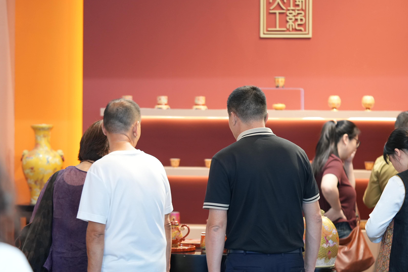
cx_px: 232
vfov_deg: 10.2
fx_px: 1519
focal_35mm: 134
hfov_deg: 15.3
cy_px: 193
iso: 800
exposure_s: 1/100
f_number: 2.8
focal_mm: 90
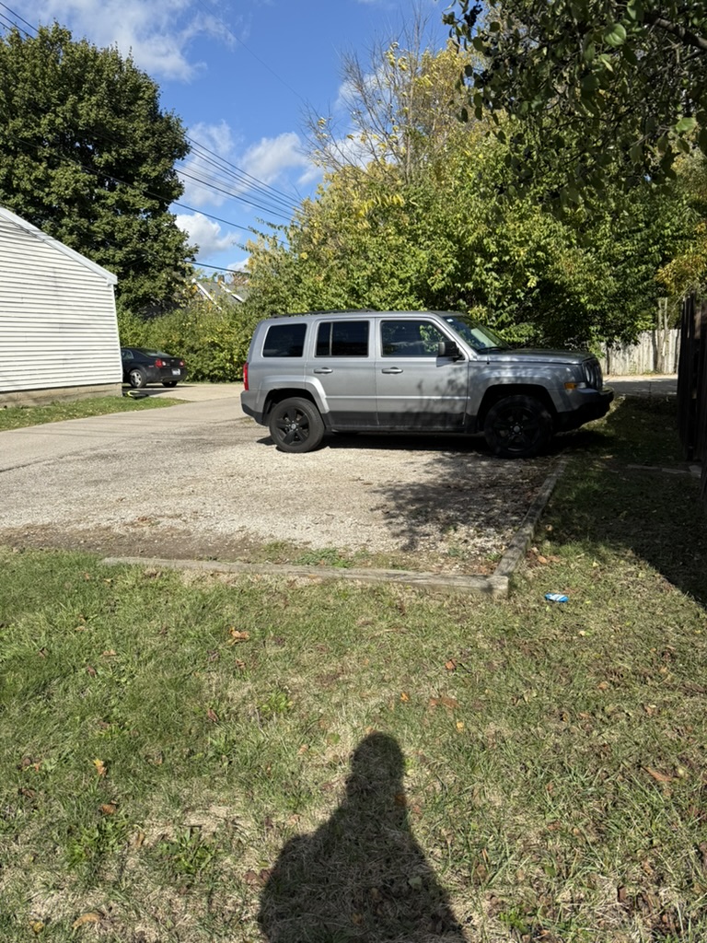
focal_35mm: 24
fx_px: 654
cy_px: 472
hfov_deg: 56.8
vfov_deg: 71.6
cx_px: 354
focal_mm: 6.76
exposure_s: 1/3584
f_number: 1.78
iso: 80
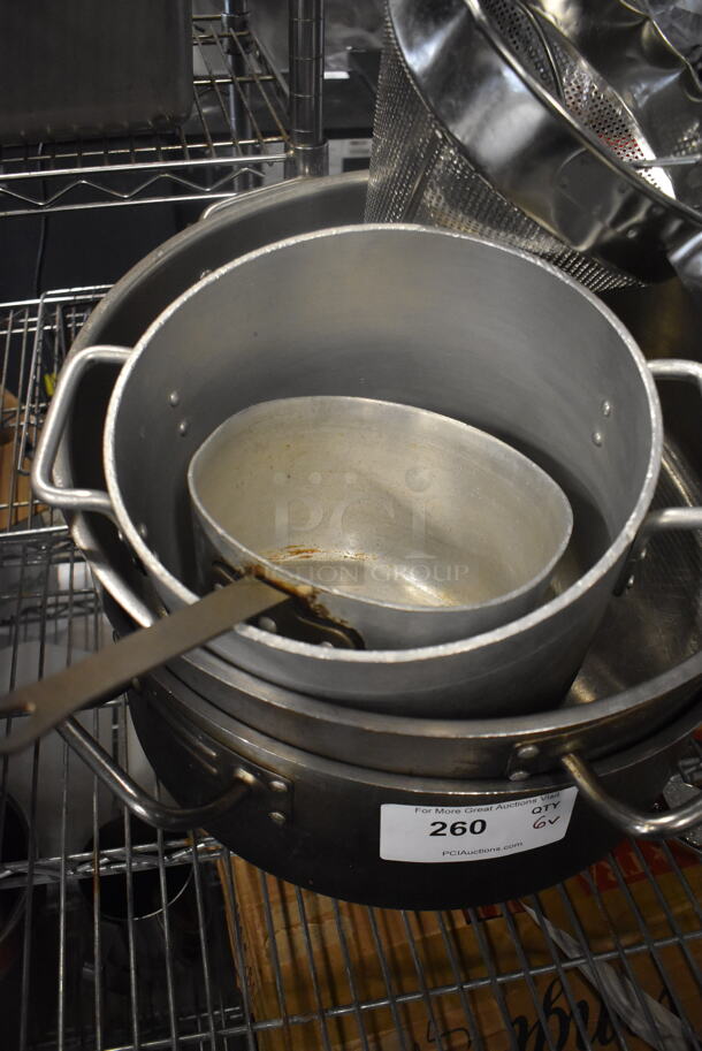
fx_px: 876
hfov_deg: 43.7
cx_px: 351
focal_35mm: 30
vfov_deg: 61.9
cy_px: 526
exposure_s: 1/125
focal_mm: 20
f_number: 3.8
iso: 3600
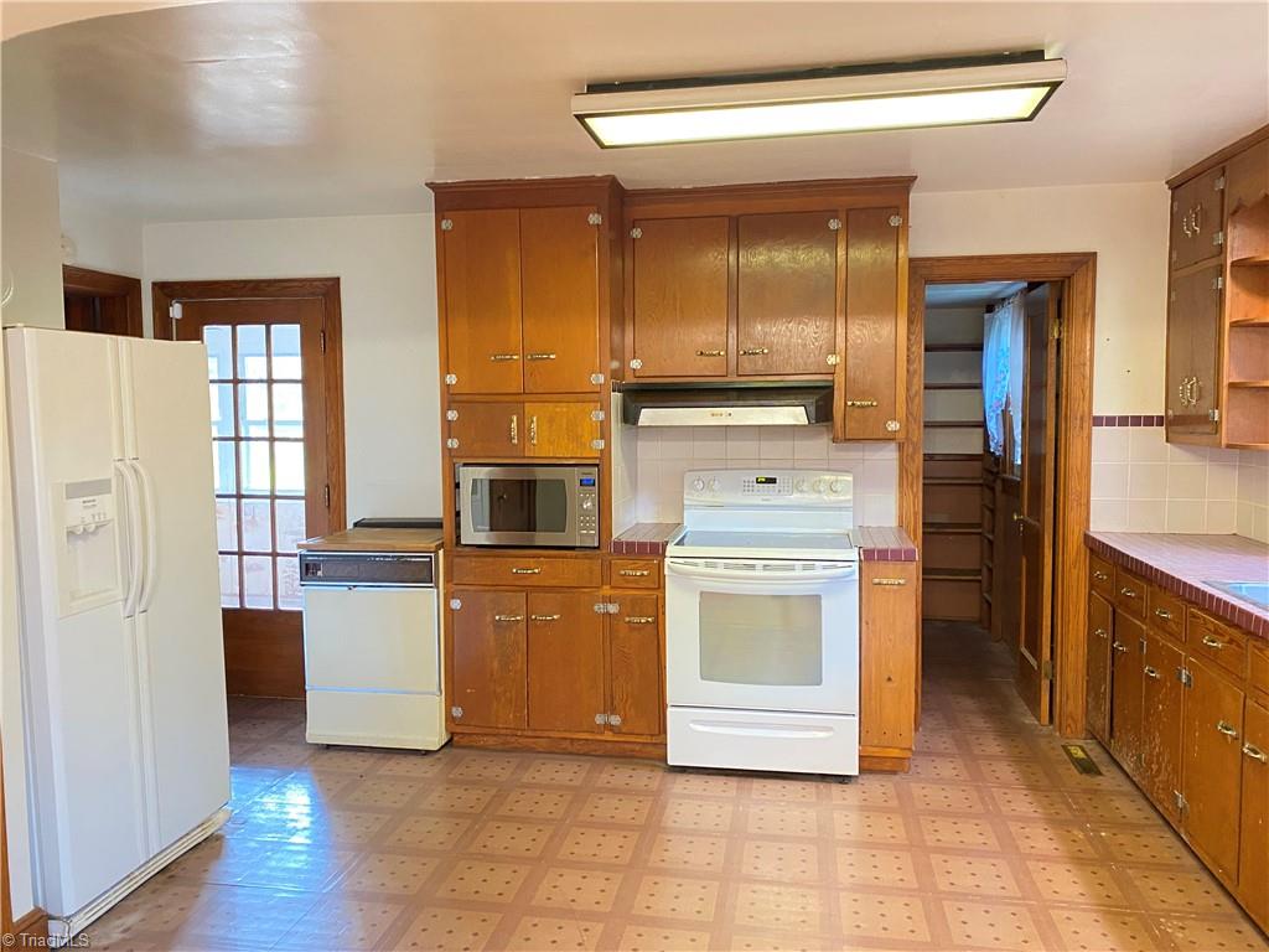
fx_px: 953
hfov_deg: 67.3
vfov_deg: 53.1
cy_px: 476
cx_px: 634
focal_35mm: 26
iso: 500
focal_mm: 4.25
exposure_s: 1/30
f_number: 1.8
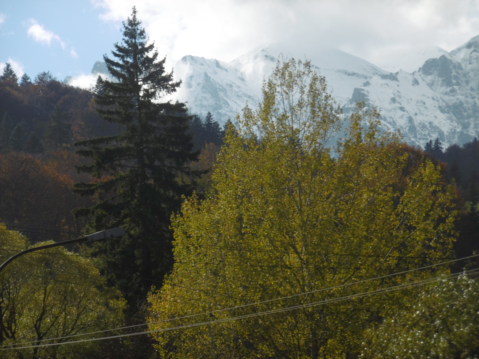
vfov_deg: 7.9
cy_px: 180
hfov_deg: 10.5
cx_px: 240
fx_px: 2615
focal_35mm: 189
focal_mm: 33.8
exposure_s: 1/640
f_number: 5.6
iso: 100
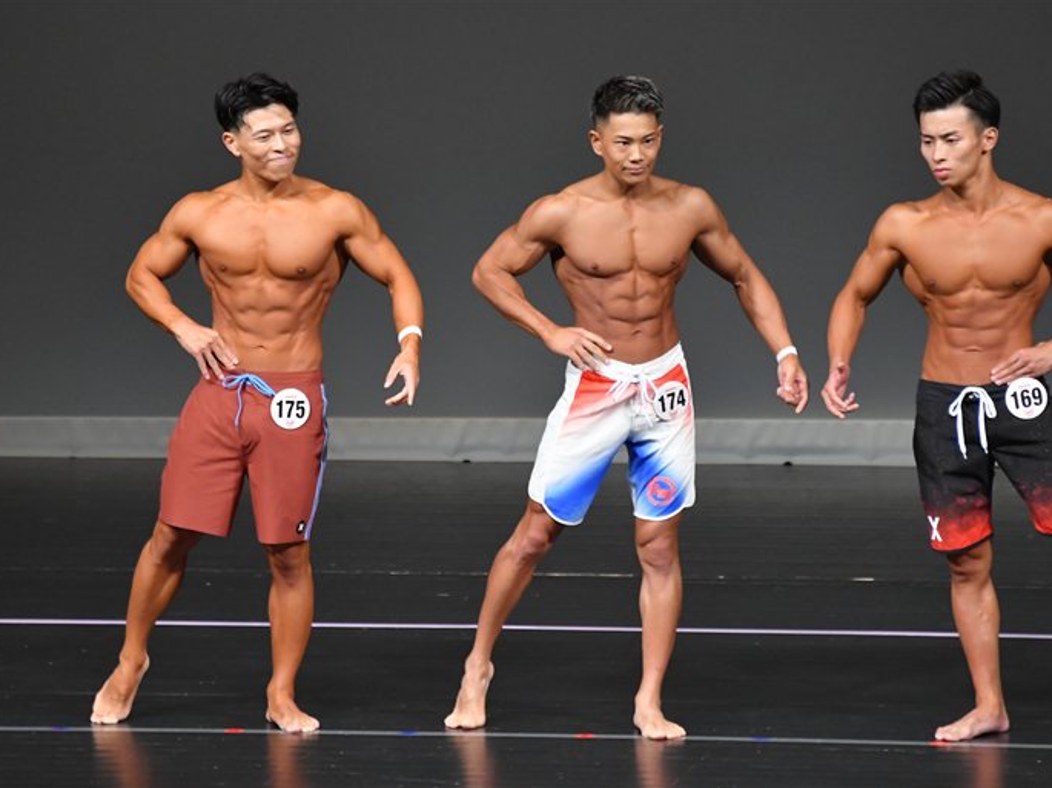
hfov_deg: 4.9
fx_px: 12393
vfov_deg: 3.6
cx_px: 475
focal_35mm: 408
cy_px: 395
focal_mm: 250
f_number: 5.6
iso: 4000
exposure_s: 1/400
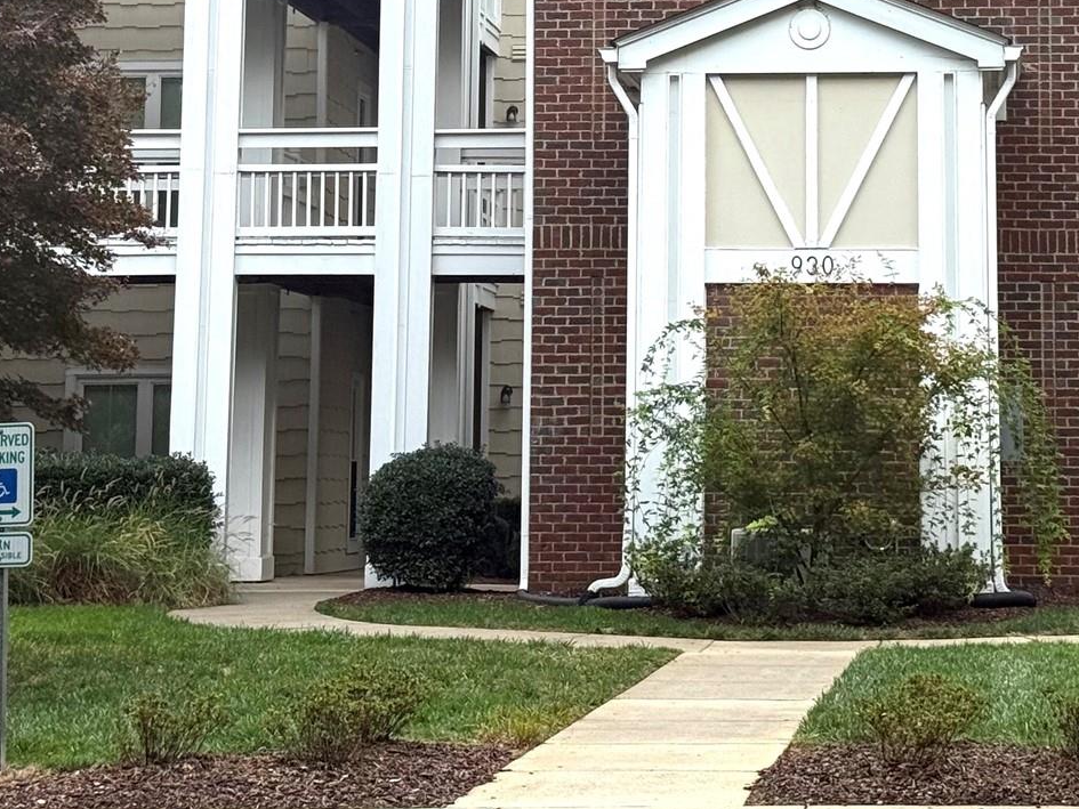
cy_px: -33
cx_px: 759
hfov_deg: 18.8
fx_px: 3242
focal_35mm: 104
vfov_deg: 14.0
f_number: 1.78
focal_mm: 6.76
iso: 64
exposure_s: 1/1931
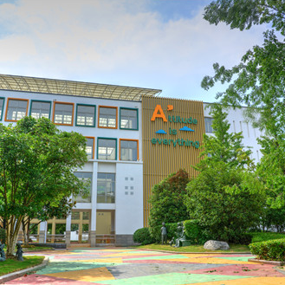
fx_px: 289
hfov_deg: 52.5
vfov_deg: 52.5
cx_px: 140
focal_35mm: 31
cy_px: 142
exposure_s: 1/80
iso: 100
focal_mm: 24
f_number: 14
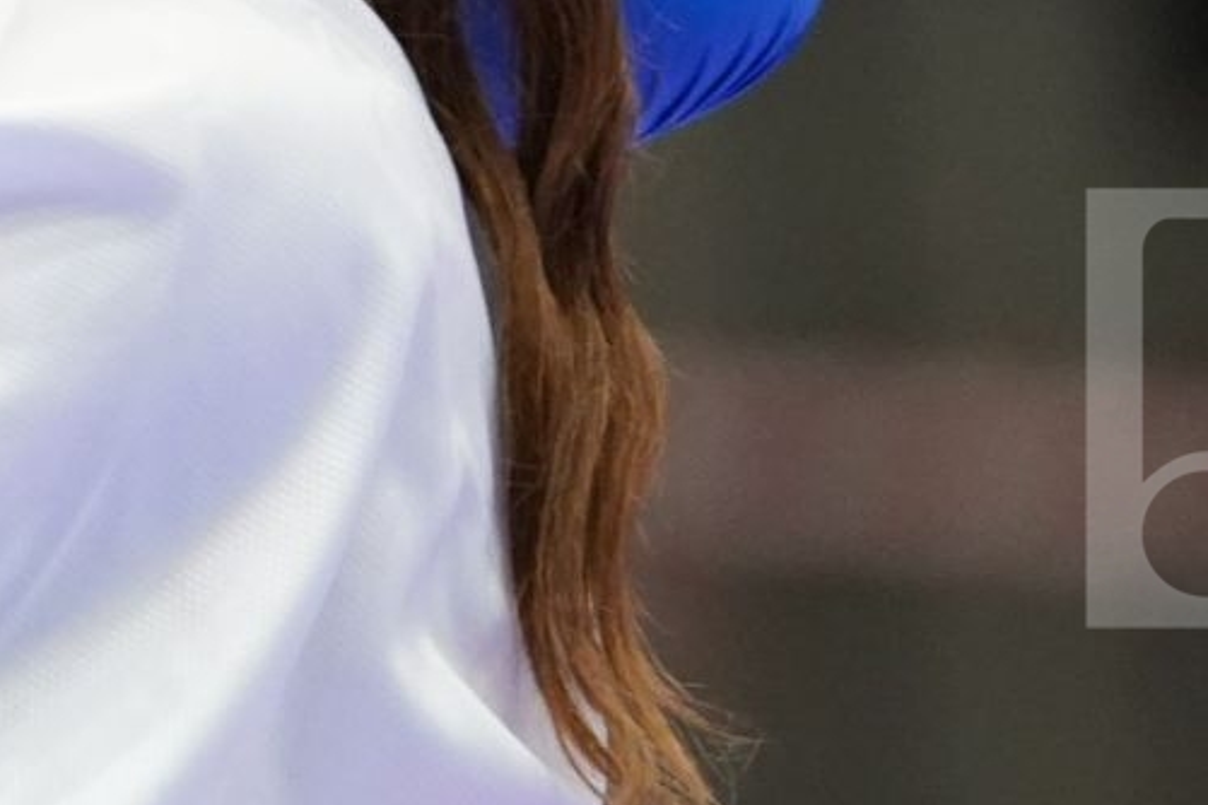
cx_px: -323
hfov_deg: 1.9
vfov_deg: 1.3
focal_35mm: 1078
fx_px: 36170
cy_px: -448
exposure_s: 1/1000
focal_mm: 200
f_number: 2.8
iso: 4000
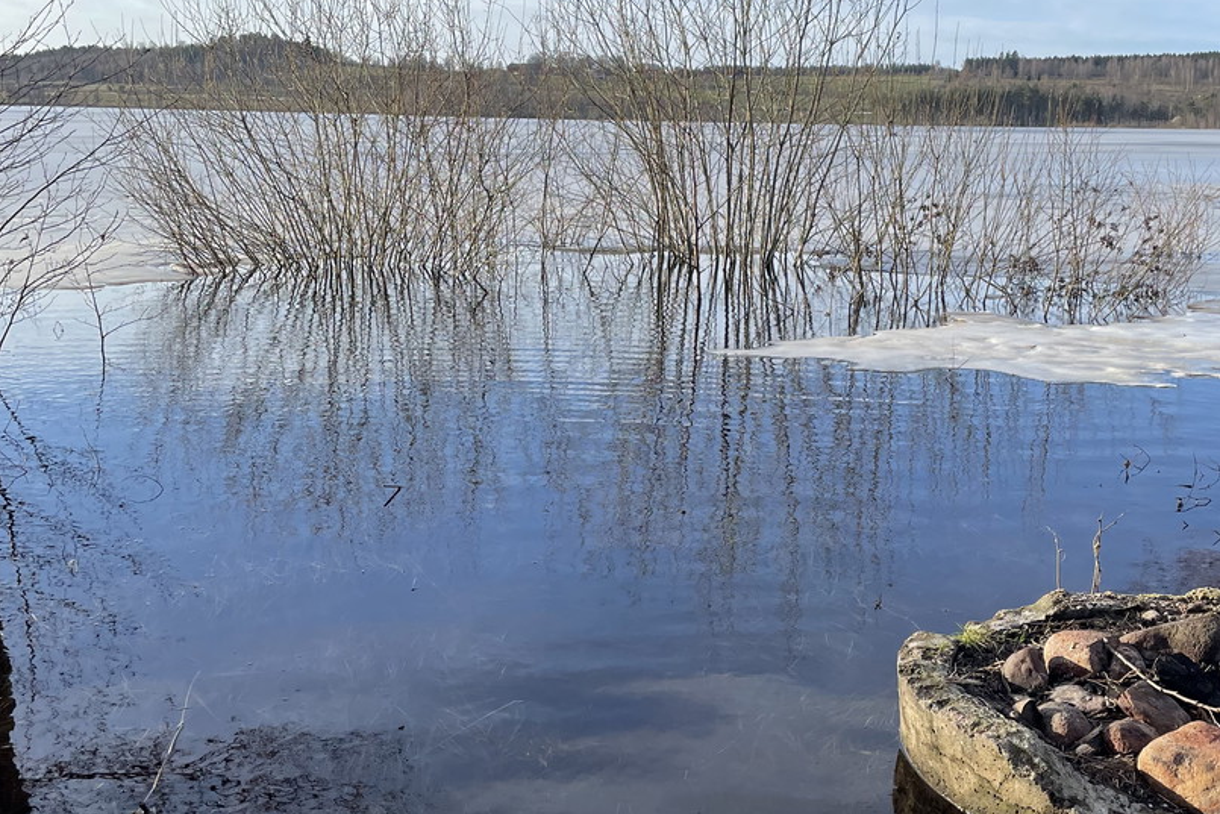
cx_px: 726
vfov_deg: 31.2
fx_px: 1457
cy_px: 440
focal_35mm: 43
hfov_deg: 45.2
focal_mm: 4.2
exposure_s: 1/1795
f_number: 1.6
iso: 32
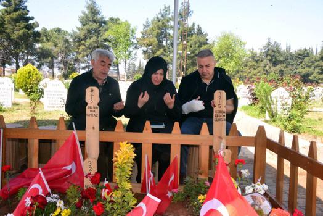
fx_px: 323
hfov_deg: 53.1
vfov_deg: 36.9
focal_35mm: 36
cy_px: 108
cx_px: 162
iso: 3200
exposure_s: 1/200
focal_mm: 36
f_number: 25
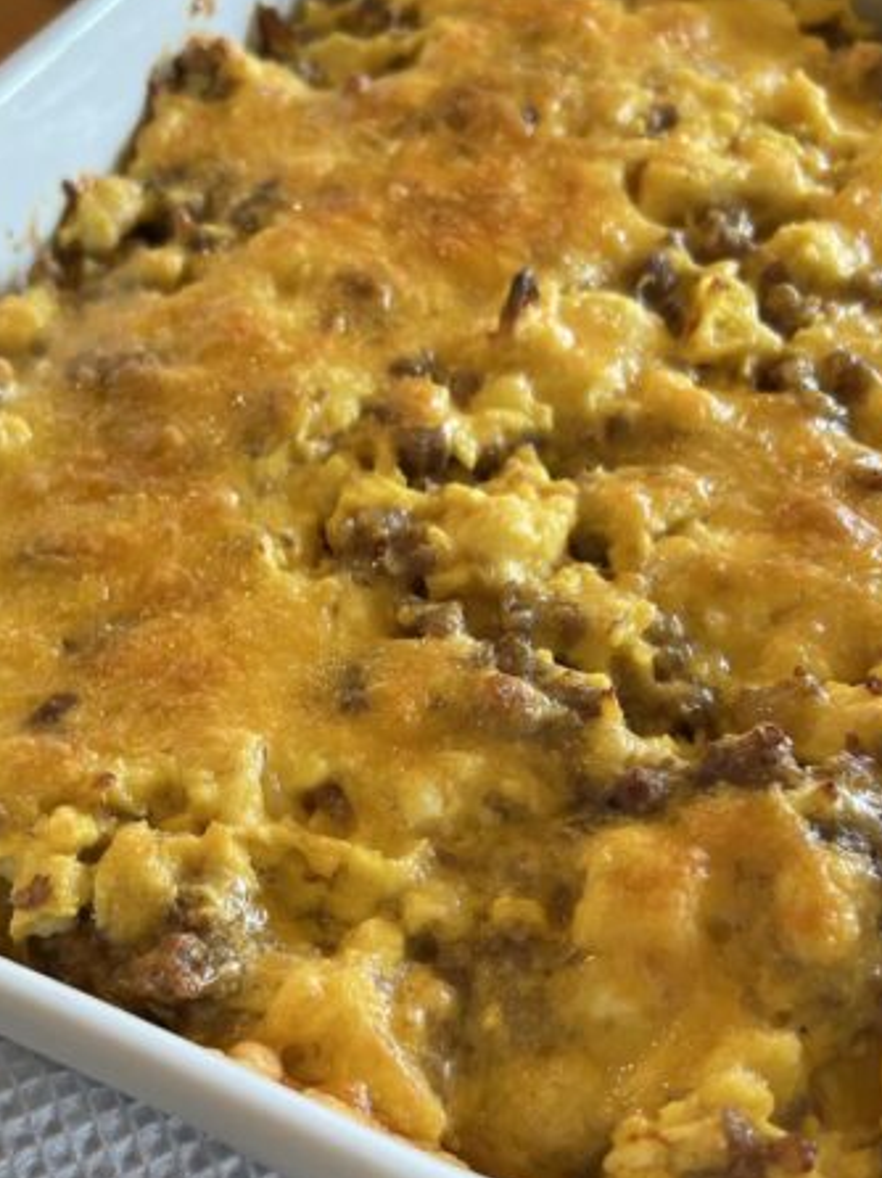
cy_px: 708
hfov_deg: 34.1
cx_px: 325
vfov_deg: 44.6
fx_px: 1428
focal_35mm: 42
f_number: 1.5
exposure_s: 1/120
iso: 80
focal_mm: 5.7
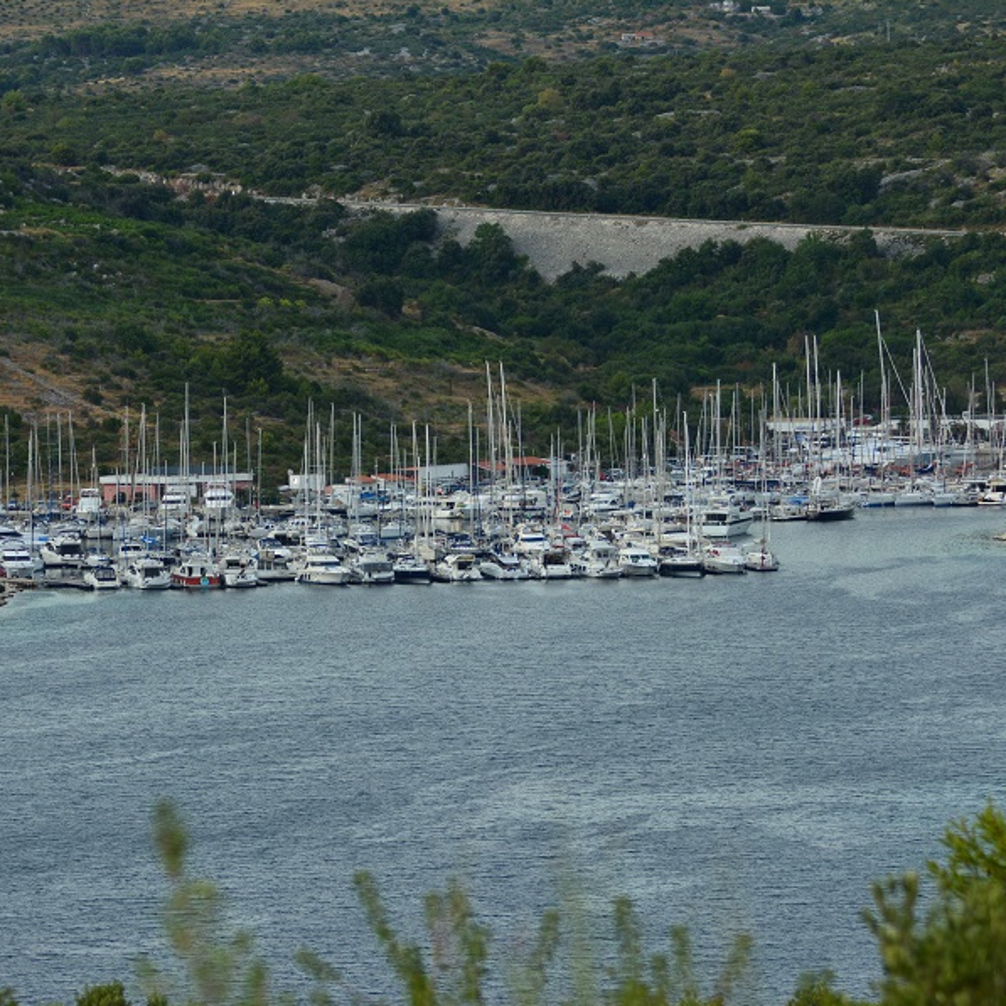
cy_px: 504
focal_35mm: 260
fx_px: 8537
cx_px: 573
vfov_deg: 6.7
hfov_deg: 6.7
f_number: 5.6
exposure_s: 1/500
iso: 400
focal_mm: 135
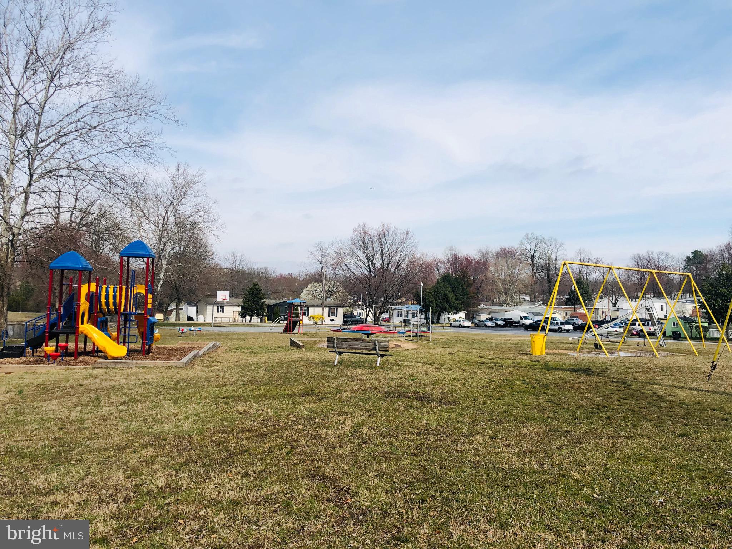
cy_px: 274
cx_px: 366
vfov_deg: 49.7
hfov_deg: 63.4
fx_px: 592
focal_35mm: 28
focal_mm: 4
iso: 25
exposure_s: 1/3436
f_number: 1.8
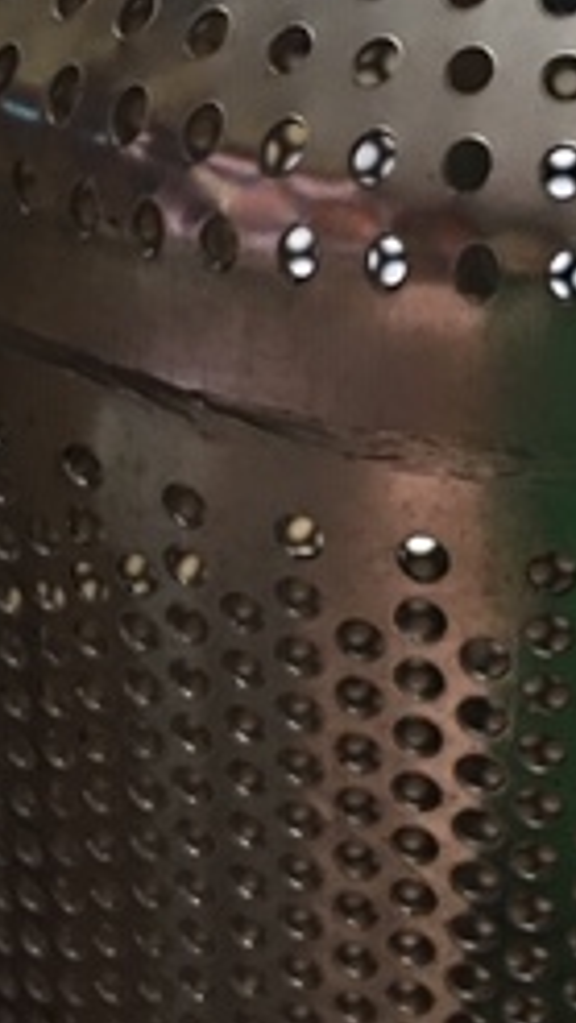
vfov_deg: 25.7
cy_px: 327
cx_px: 456
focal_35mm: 82
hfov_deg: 14.7
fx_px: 2226
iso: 100
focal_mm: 4.15
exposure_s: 1/10
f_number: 2.2
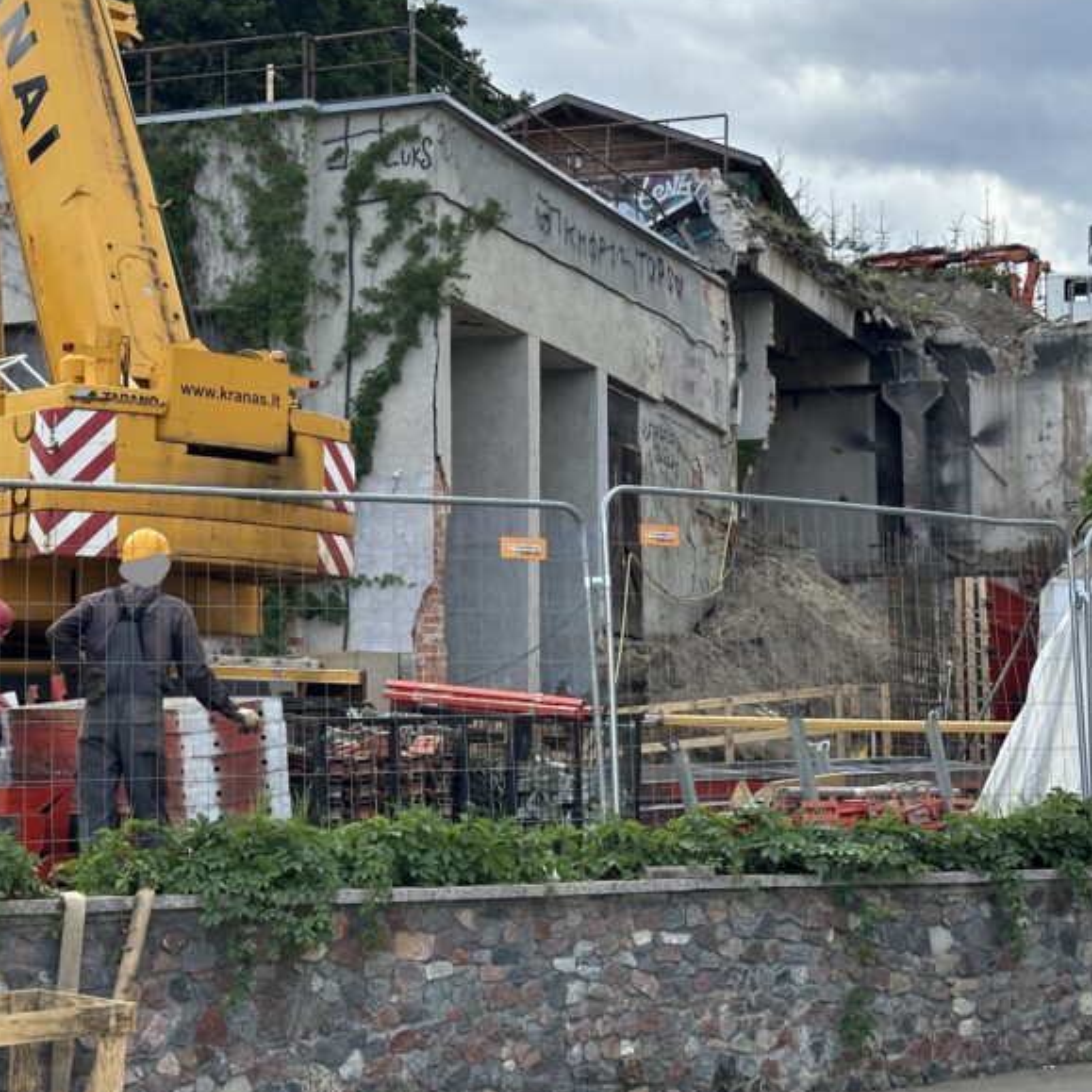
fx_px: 2677
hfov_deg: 23.1
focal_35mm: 75
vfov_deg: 23.0
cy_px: 396
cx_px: 588
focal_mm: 6.86
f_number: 1.78
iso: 64
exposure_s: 1/2203
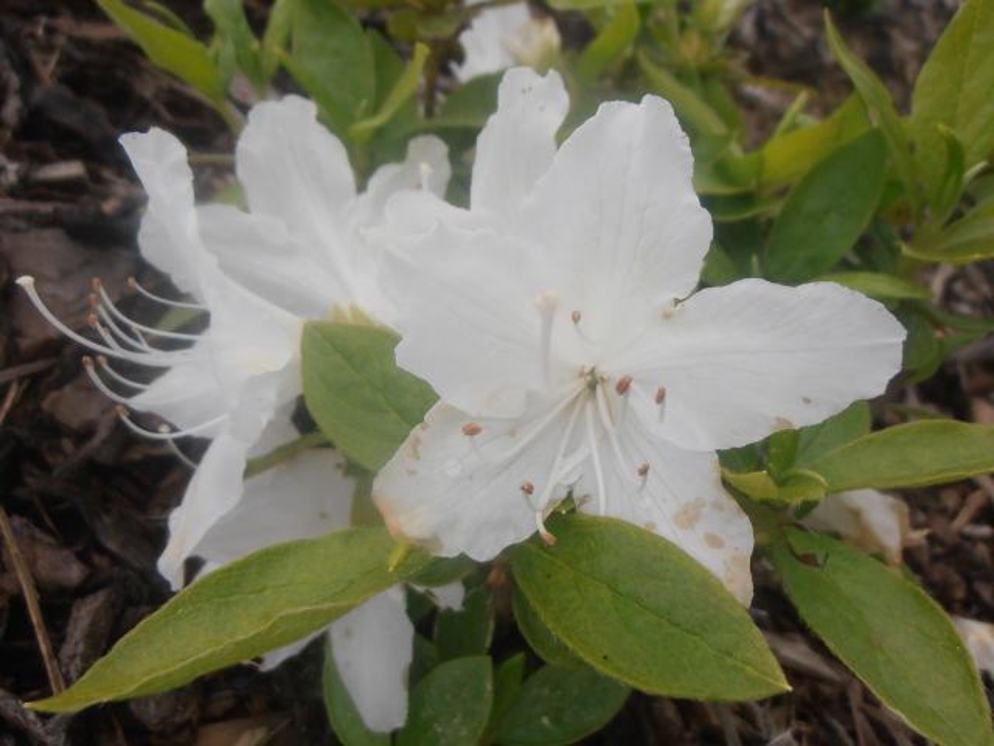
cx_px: 497
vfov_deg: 56.8
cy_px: 373
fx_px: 689
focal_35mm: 24
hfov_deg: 71.6
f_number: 3
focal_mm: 4.2
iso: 80
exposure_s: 1/250
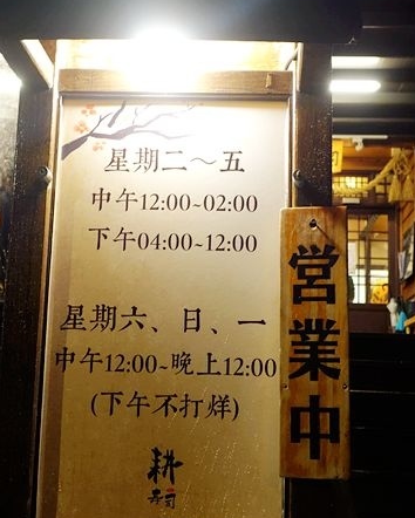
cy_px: 274
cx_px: 196
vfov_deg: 36.6
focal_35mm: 51
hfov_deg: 29.7
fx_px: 782
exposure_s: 1/30
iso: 800
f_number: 2.8
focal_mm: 13.53
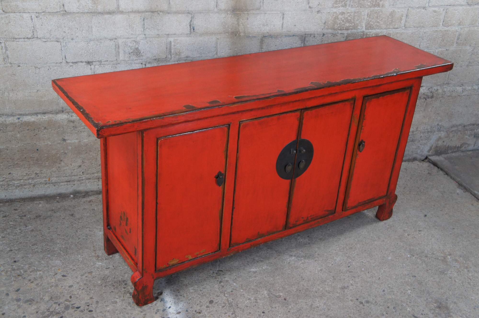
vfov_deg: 30.7
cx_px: 240
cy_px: 159
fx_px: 578
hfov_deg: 45.0
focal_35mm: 44
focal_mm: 29
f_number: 4
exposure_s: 1/100
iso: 1600
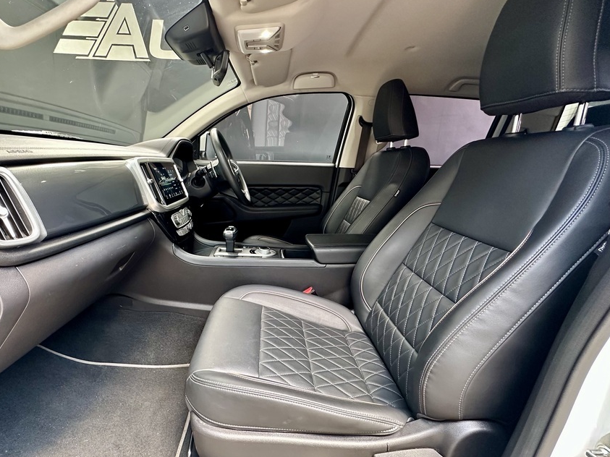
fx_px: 300
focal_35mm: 17
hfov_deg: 90.4
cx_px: 261
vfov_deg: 74.7
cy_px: 234
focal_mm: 2.22
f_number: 2.2
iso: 320
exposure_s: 1/60
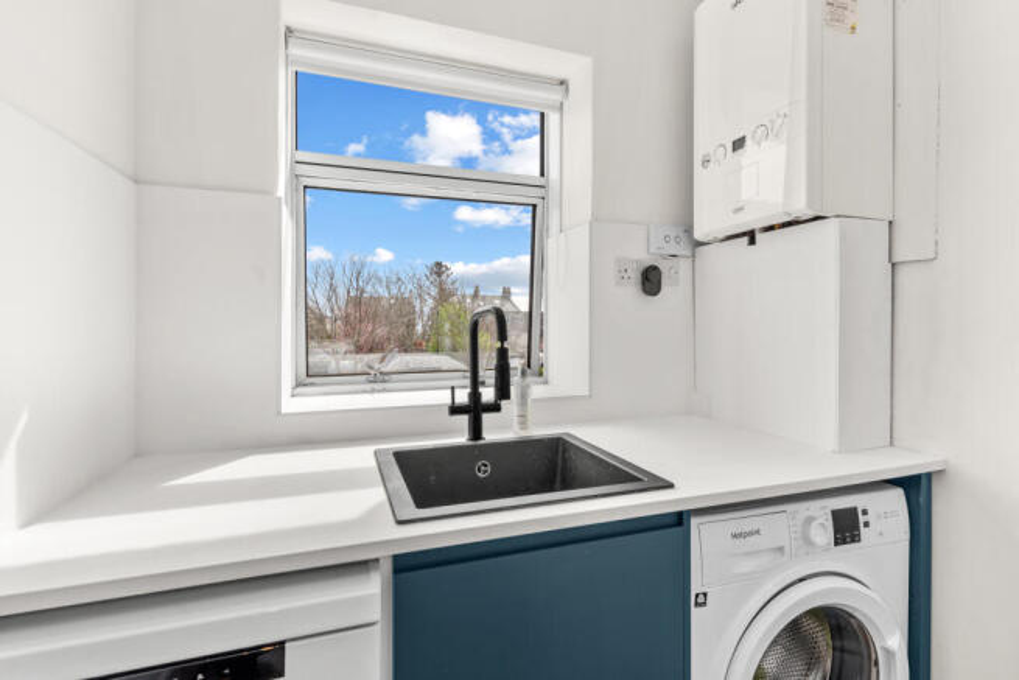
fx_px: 481
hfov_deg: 93.3
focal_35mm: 17
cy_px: 340
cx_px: 510
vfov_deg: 70.5
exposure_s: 1/30
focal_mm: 17
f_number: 8
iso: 200
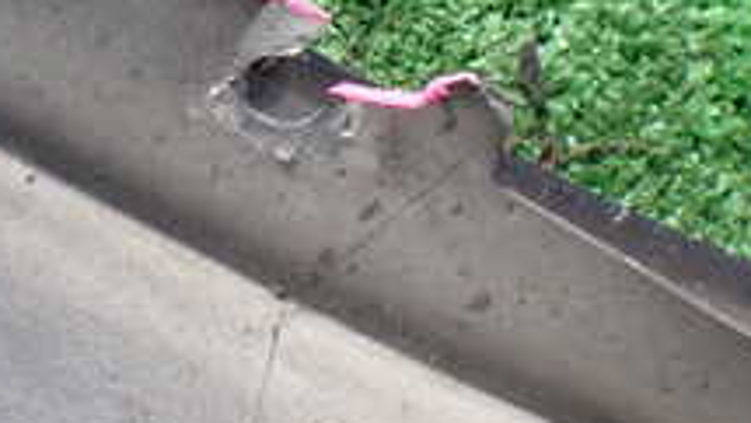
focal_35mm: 91
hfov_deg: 23.3
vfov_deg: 13.2
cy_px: 28
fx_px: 1812
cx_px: 276
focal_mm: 5.4
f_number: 3.2
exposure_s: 1/1000
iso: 100
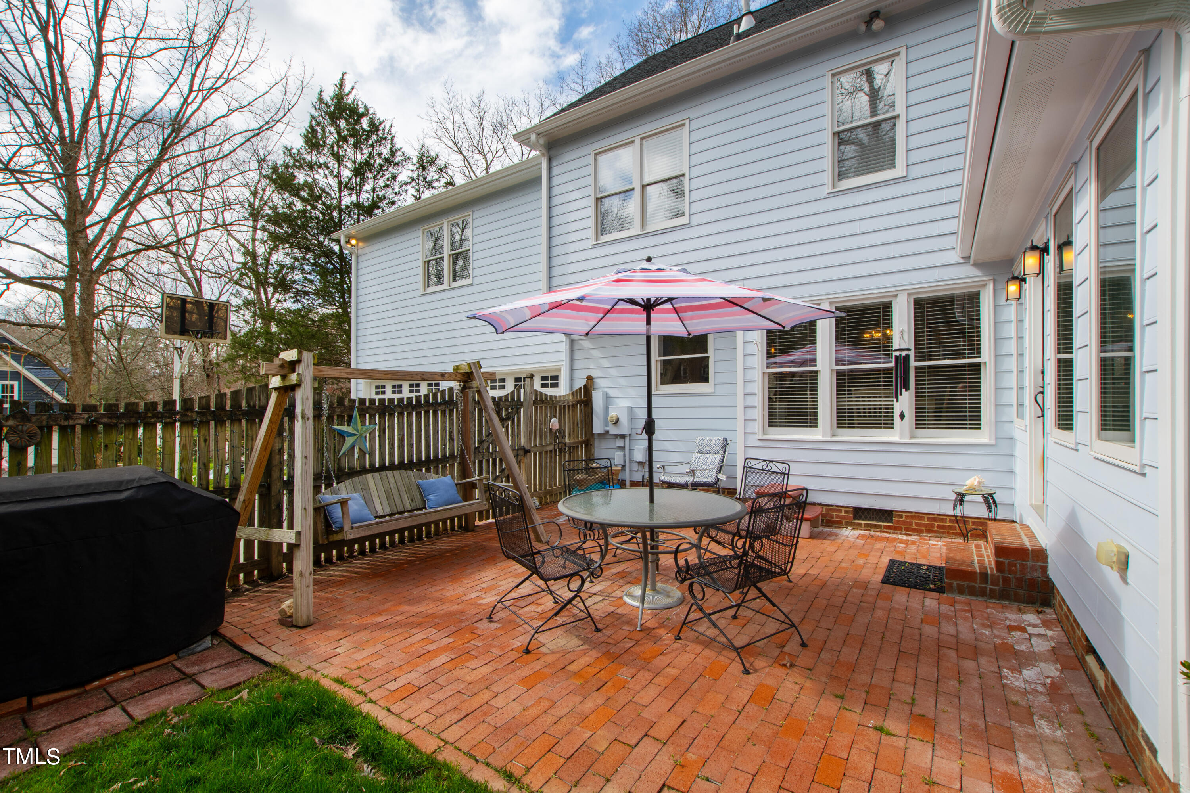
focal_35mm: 15
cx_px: 595
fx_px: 496
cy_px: 396
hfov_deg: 100.4
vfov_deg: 77.3
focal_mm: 10
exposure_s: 1/125
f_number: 8
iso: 100
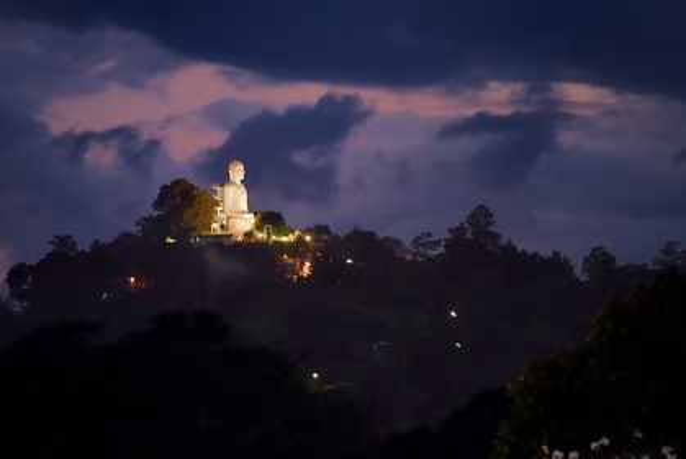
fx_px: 3814
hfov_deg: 10.3
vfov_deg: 6.9
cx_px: 343
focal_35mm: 200
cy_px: 230
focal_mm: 200
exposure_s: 1.3
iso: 400
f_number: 5
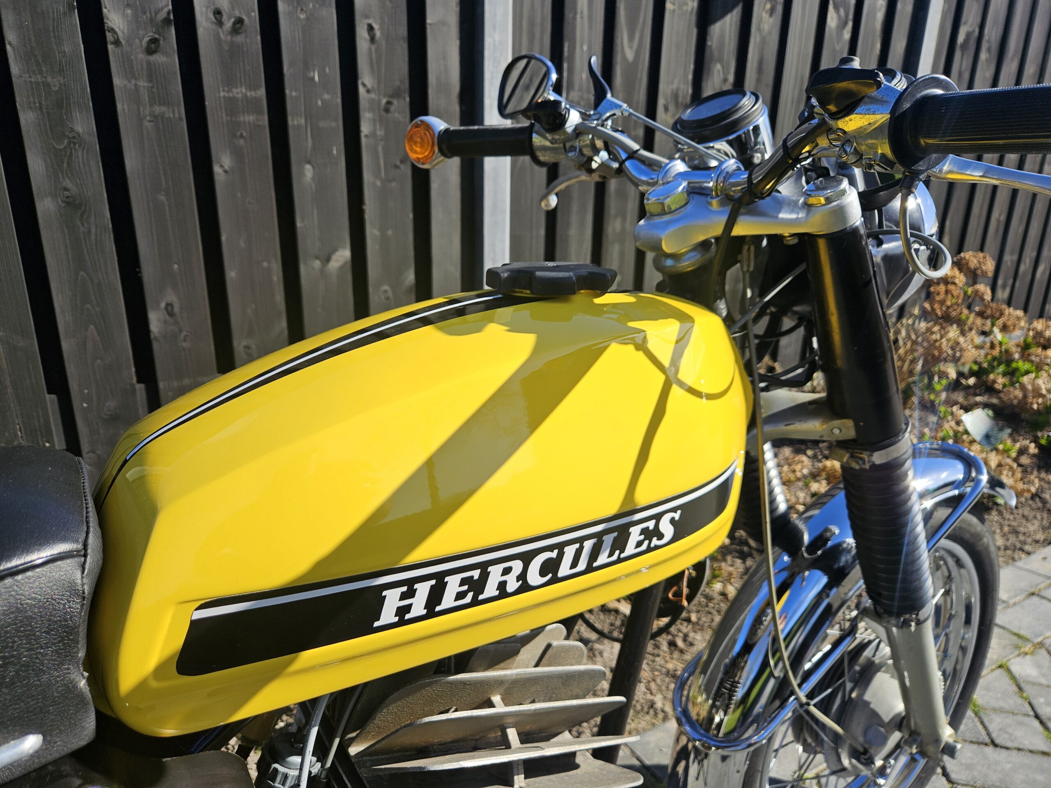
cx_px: 526
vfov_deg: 58.9
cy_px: 394
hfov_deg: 73.9
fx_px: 698
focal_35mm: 23
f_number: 1.8
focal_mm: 5.4
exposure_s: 1/1429
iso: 25
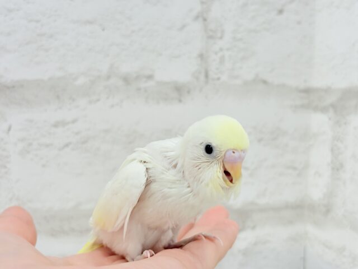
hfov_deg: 36.8
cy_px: 134
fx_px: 538
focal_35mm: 52
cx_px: 179
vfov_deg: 28.0
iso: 64
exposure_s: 1/100
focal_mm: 5.96
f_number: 1.6
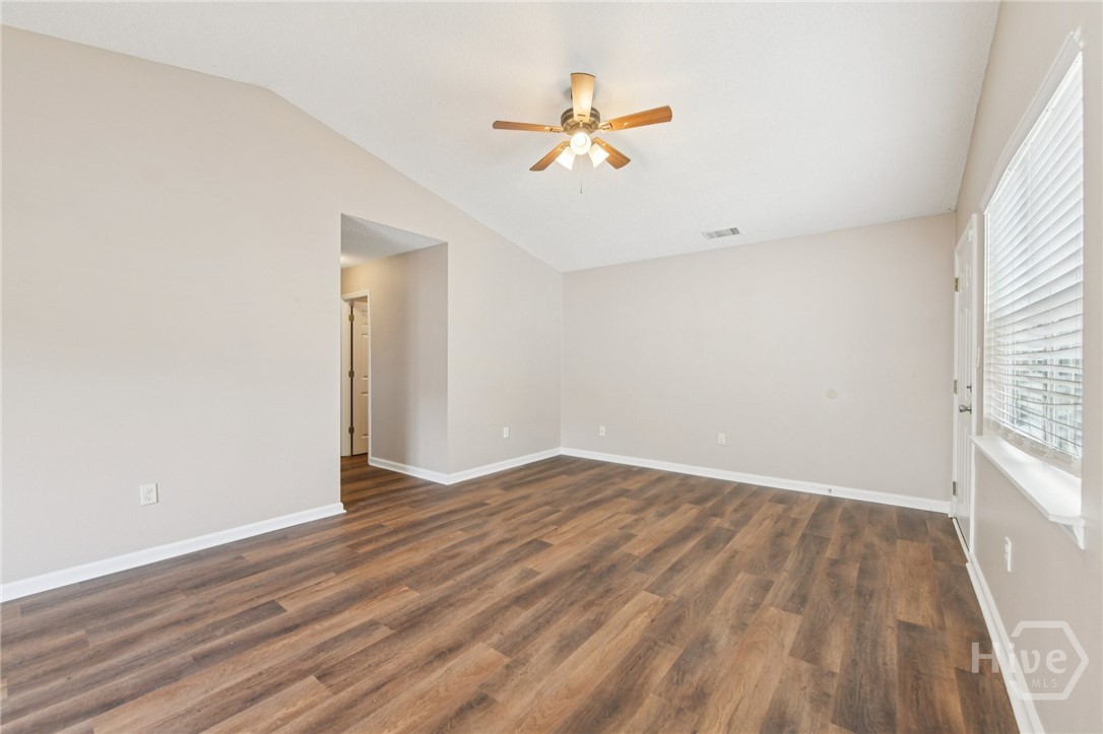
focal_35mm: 14
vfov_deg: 81.2
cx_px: 552
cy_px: 367
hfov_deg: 104.3
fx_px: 429
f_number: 8
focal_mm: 14
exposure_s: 1/15
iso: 400
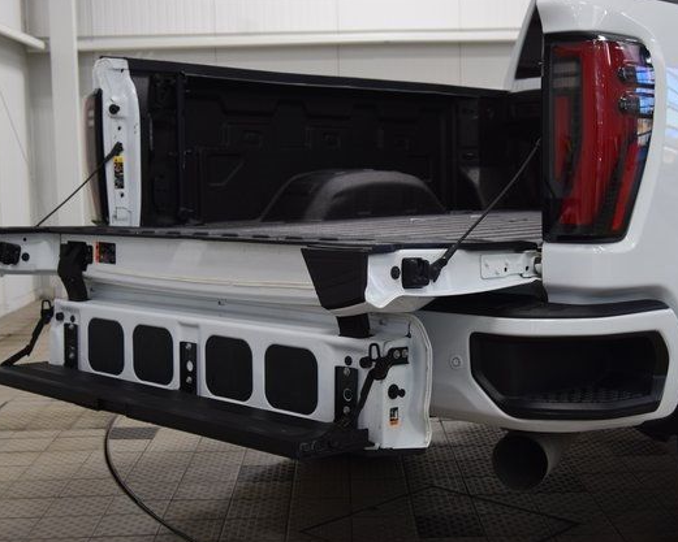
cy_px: 272
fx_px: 1075
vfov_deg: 28.3
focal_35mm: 54
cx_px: 342
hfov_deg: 35.0
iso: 400
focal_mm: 31
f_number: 6.3
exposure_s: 1/20
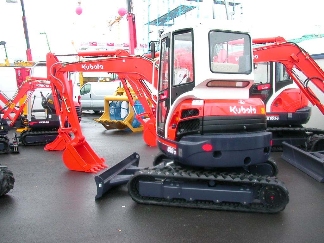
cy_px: 122
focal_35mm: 37
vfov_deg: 38.7
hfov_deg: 50.1
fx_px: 346
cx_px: 162
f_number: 2.7
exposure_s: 1/105
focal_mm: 5.6
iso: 100
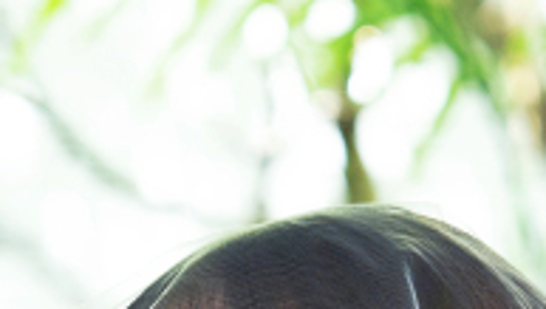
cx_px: 266
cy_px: 907
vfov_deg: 2.6
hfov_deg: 4.7
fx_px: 6594
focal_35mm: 455
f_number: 2.8
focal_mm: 70
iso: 640
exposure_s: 1/50
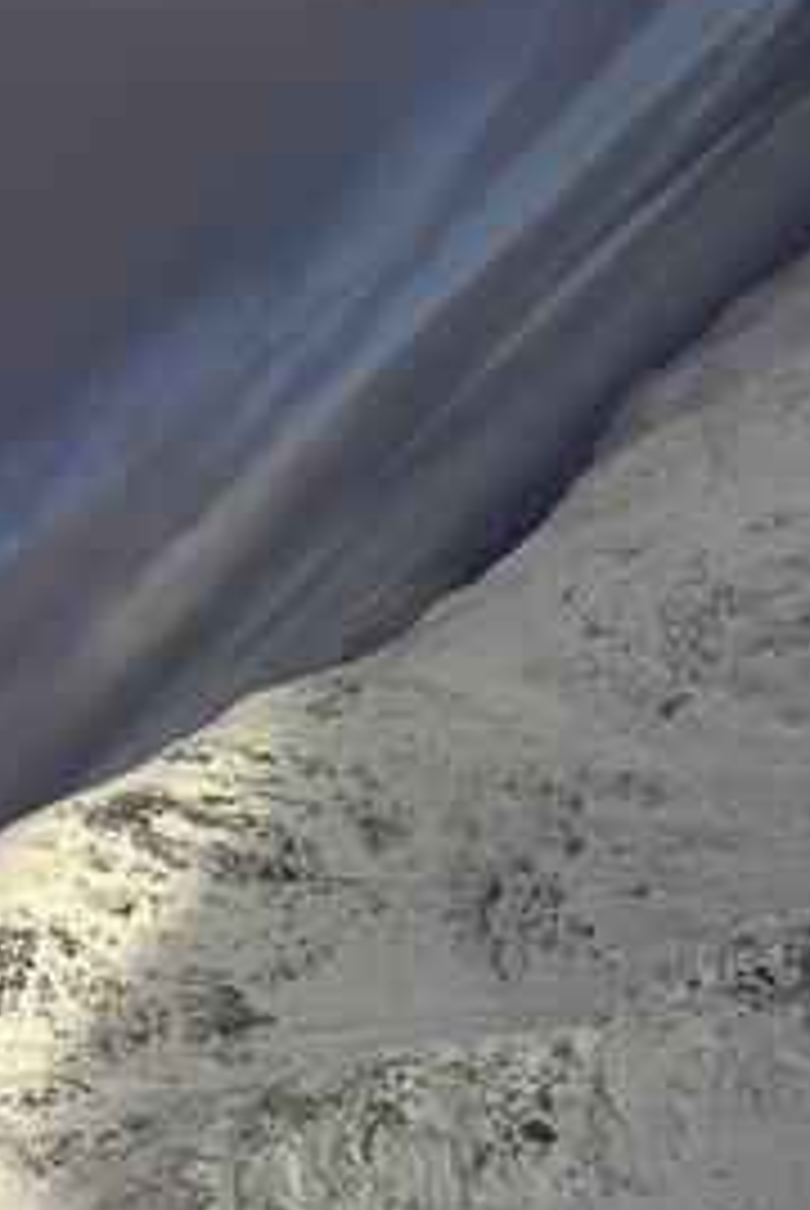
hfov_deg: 26.5
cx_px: 655
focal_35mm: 50
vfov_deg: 38.5
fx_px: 1683
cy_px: 918
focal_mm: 18
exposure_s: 1/640
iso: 200
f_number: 8
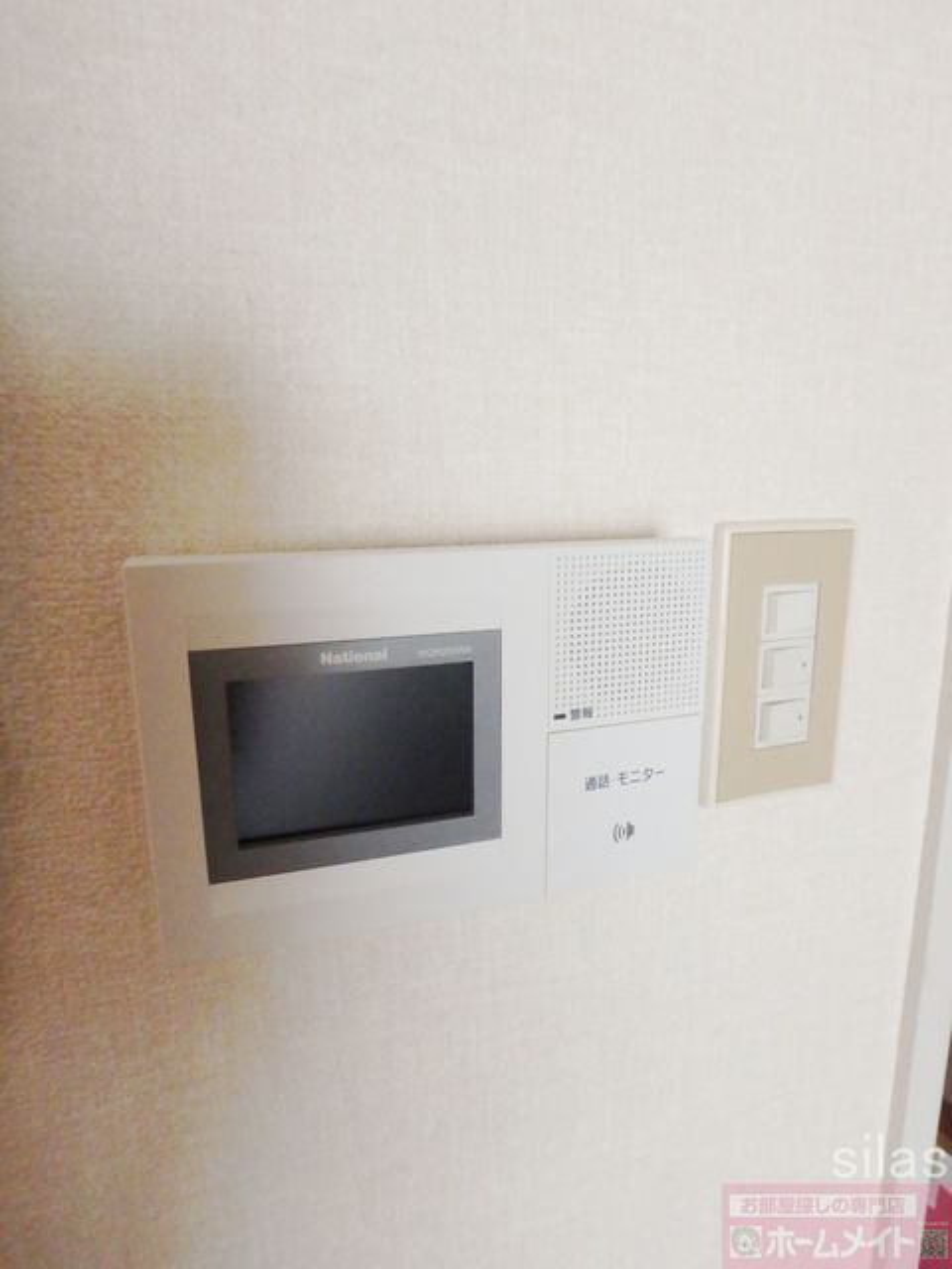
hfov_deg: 63.4
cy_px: 634
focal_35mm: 21
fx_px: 770
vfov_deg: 79.0
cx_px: 476
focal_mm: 3.7
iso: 800
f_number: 3.5
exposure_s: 1/25
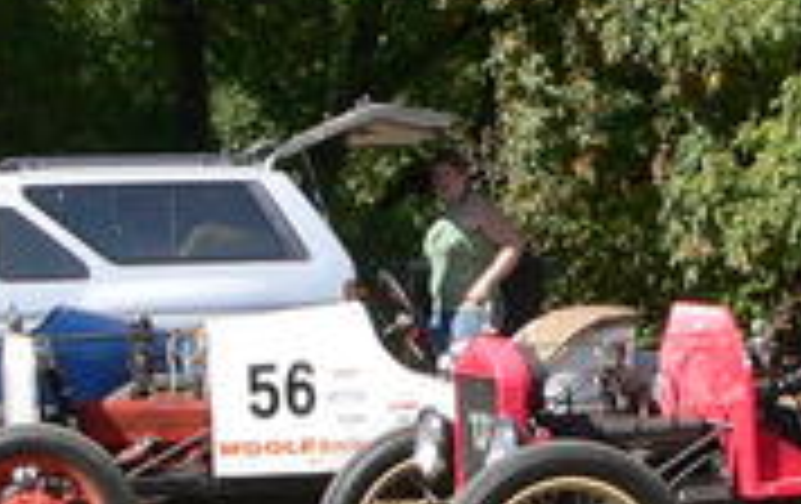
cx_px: 927
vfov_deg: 7.8
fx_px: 3696
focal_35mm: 169
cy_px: 367
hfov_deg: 12.1
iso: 80
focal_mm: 6
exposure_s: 1/400
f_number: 4
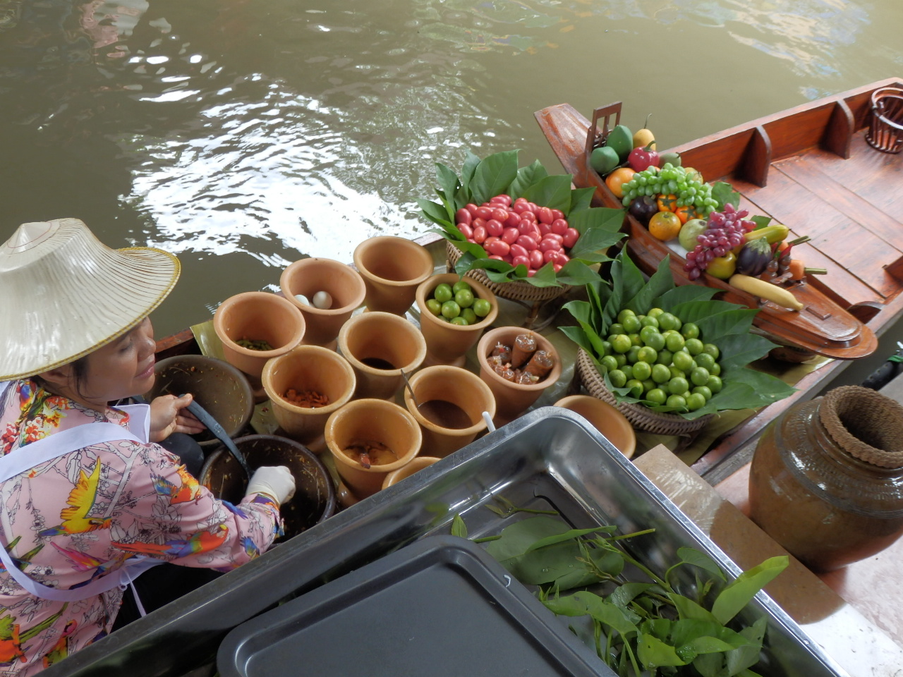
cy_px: 338
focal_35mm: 37
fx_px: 965
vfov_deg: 38.7
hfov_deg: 50.1
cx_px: 452
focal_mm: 6.6
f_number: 3.6
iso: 100
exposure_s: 1/60
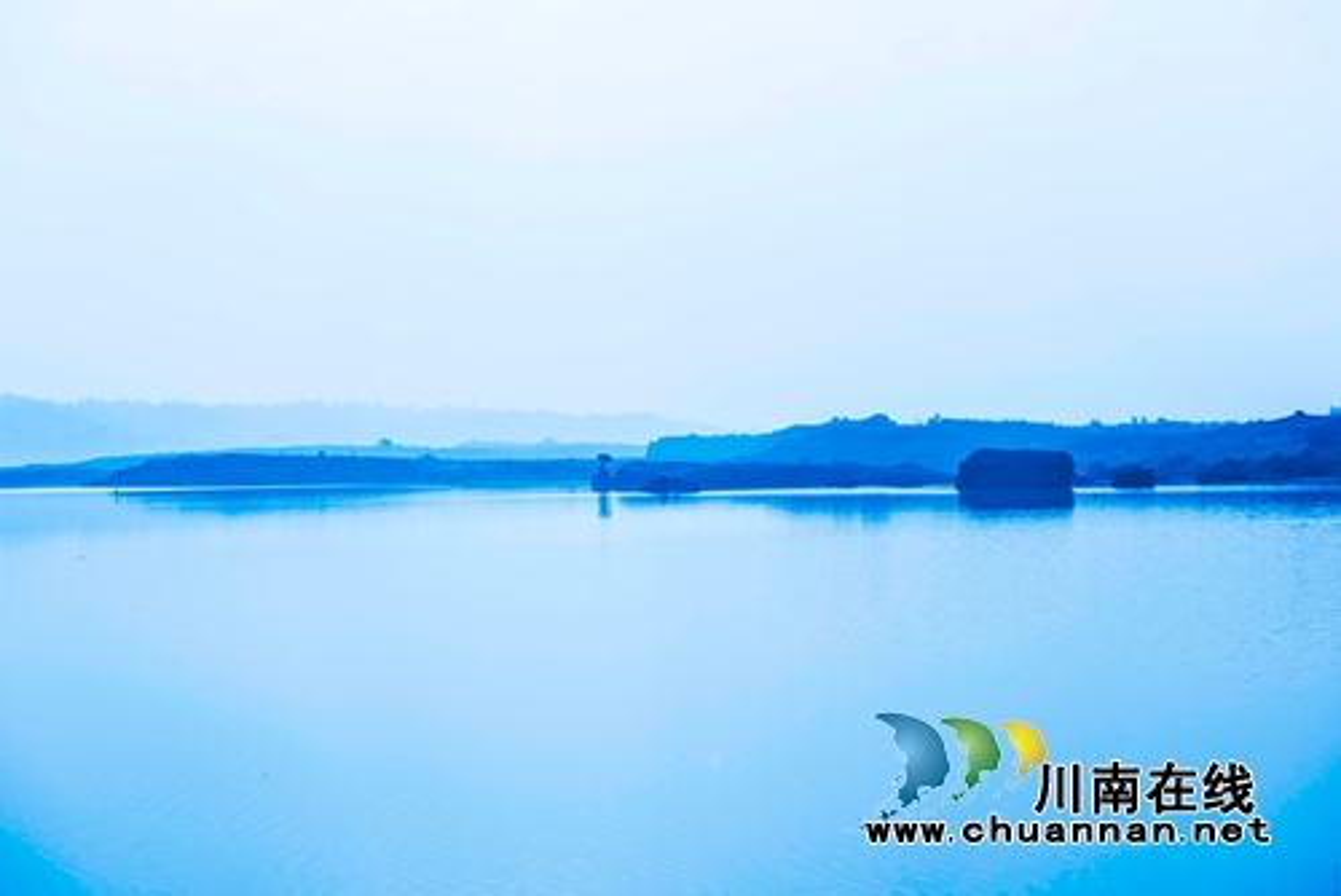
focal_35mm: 70
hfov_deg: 28.8
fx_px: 2609
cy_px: 448
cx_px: 670
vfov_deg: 19.5
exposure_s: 1/1000
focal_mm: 70
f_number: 8
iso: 100
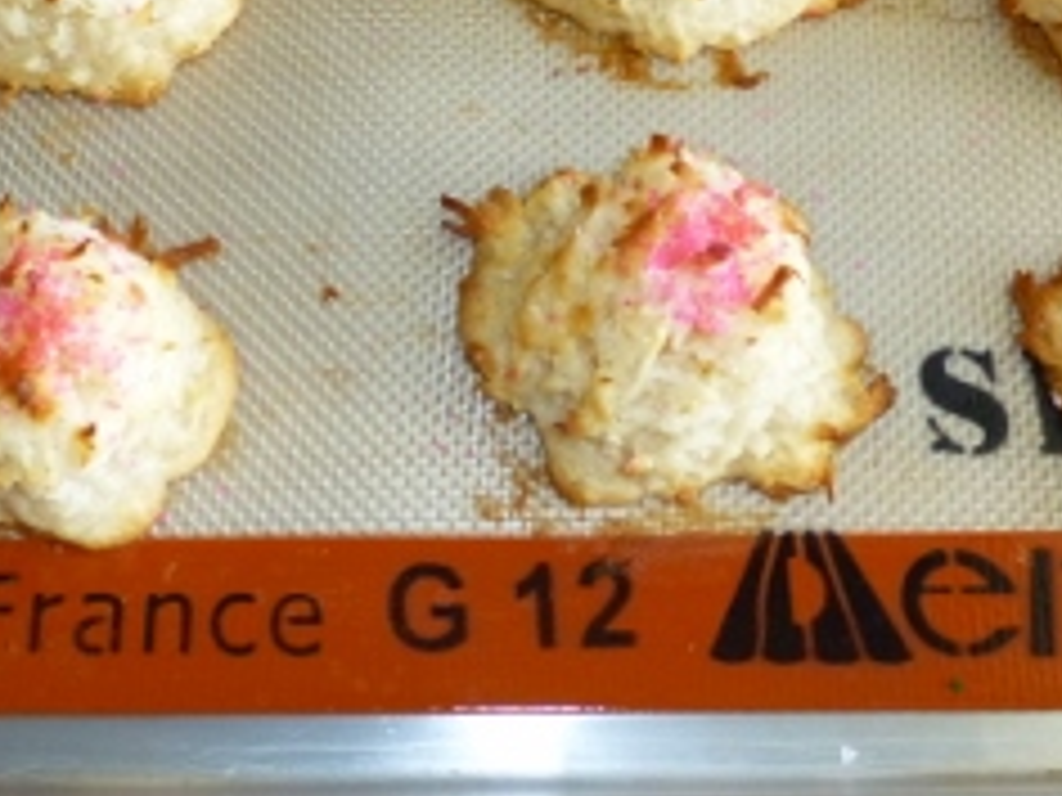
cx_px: 369
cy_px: 36
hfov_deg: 31.5
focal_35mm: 61
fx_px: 1871
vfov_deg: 23.2
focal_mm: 5.4
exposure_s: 1/60
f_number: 3.6
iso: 500
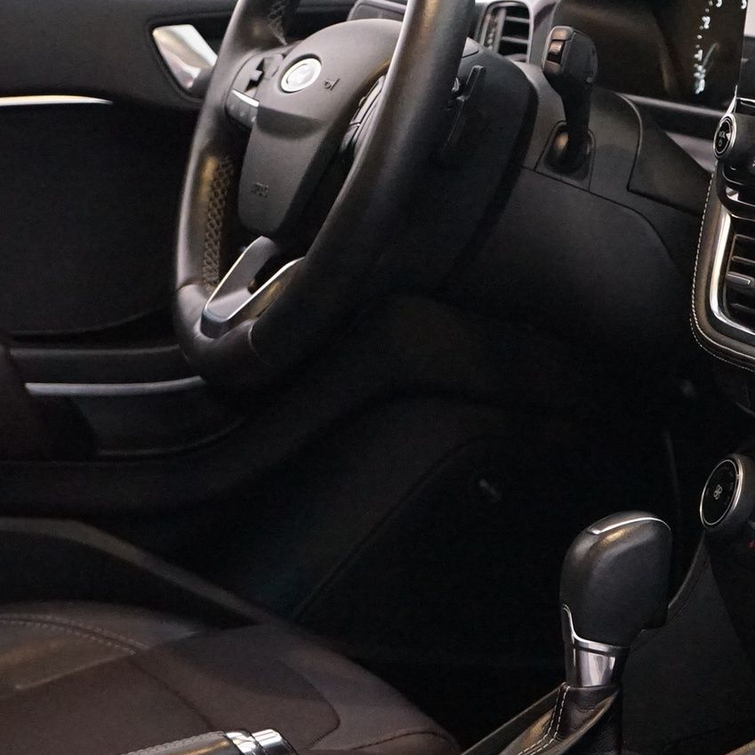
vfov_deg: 14.0
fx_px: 3085
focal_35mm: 125
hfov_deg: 13.7
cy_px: 372
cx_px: 763
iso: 6400
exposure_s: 1/50
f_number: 4.5
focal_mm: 50
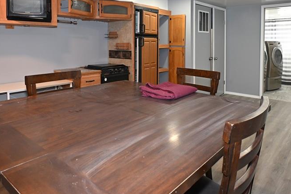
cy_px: 52
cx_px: 153
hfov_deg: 65.5
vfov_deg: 45.0
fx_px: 226
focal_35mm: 28
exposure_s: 1/60
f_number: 4
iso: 500
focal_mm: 12
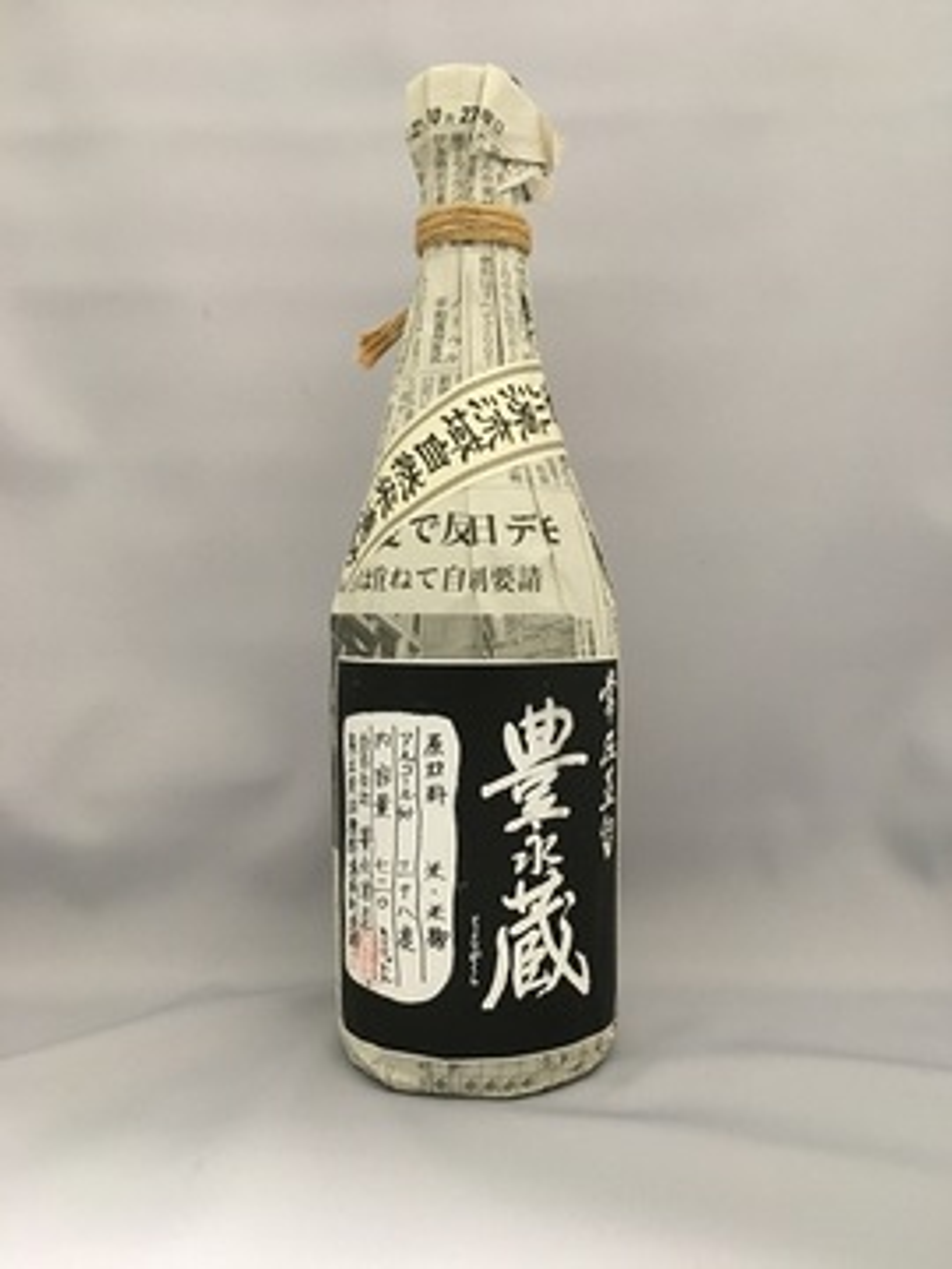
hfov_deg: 48.2
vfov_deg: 61.7
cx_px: 476
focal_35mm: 29
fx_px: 1063
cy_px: 634
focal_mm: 4.15
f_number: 2.2
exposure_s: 1/15
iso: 200
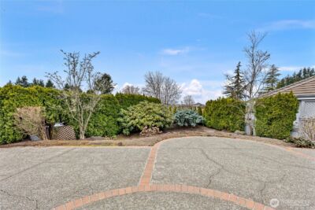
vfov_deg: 73.8
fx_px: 140
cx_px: 158
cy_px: 105
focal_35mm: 16
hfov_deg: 96.7
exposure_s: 1/250
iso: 1600
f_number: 8
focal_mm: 16
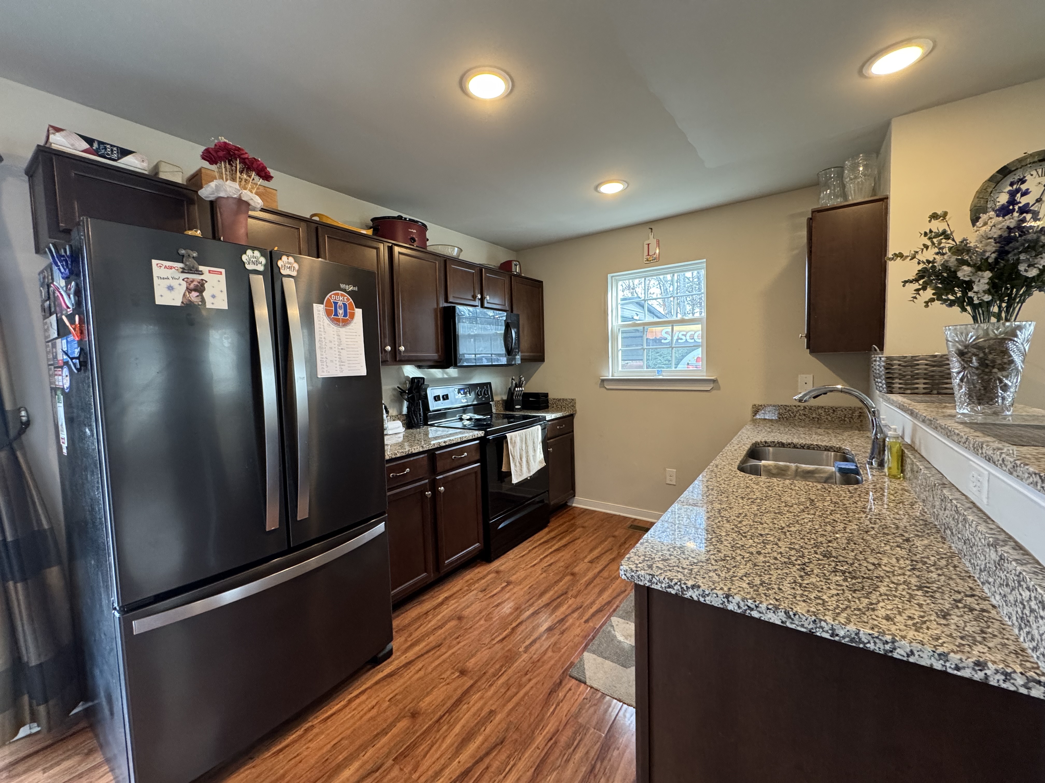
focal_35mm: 14
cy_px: 392
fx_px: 423
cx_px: 522
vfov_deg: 85.7
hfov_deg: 102.1
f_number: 2.2
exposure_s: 1/120
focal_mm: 2.22
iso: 320
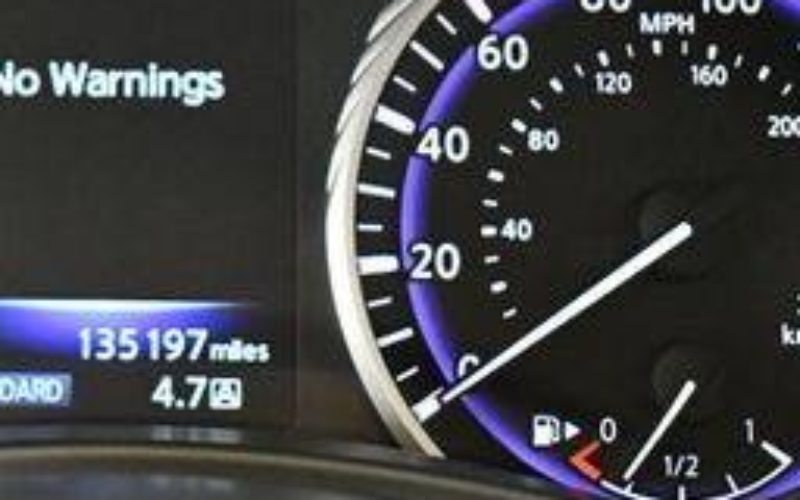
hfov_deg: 18.3
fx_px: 2442
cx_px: 100
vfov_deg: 11.6
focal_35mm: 112
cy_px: 28
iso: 5000
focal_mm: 22
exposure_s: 1/60
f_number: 3.8
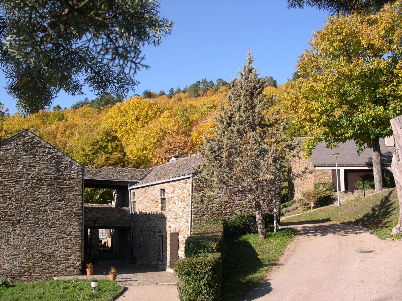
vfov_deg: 37.7
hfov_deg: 49.0
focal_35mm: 38
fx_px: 441
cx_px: 201
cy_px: 150
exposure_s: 1/129
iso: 100
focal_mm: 8
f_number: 7.6
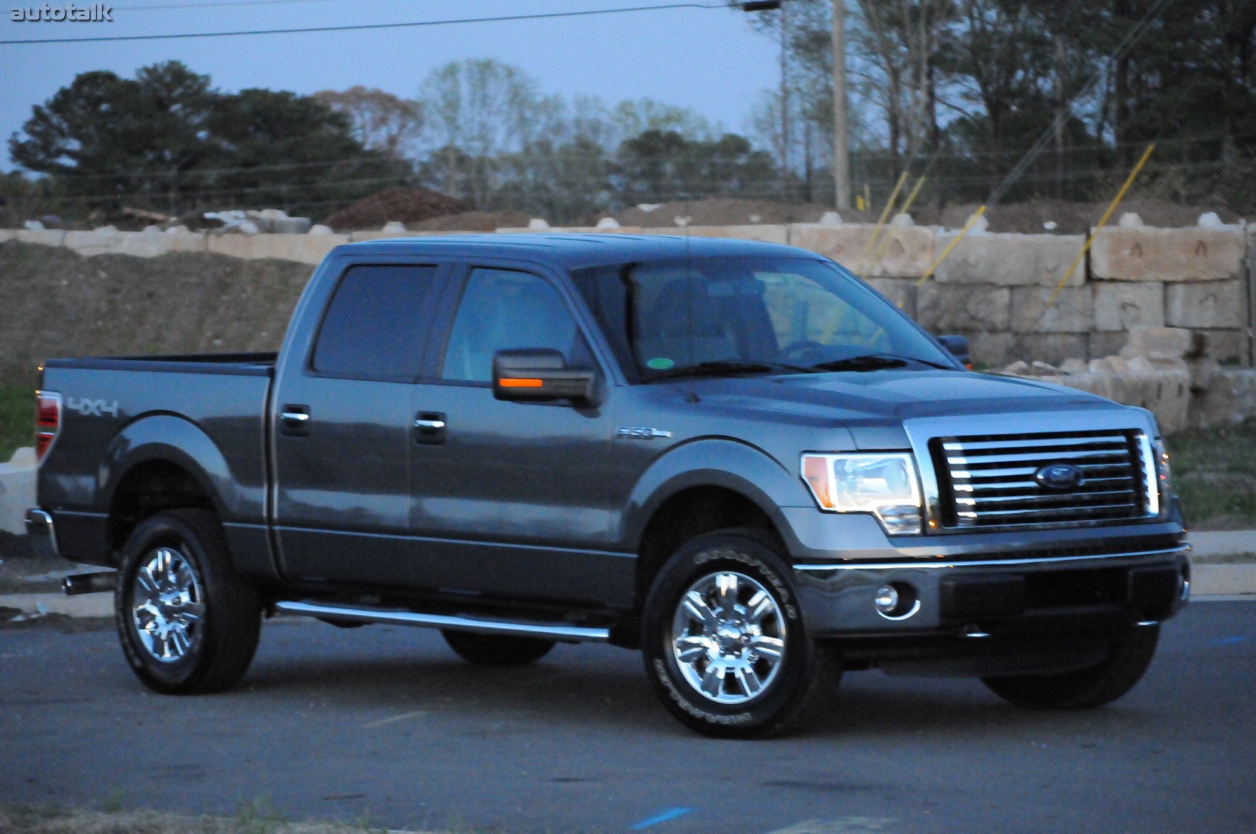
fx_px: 4809
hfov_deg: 14.9
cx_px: 628
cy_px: 417
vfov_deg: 9.9
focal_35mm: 138
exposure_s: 1/8
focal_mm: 92
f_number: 5.6
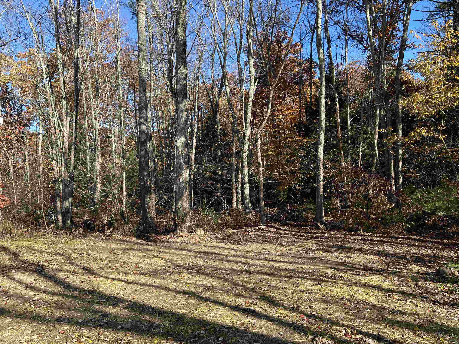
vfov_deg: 53.1
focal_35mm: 26
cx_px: 230
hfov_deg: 67.3
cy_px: 172
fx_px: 345
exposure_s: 1/1019
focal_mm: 5.7
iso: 50
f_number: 1.5
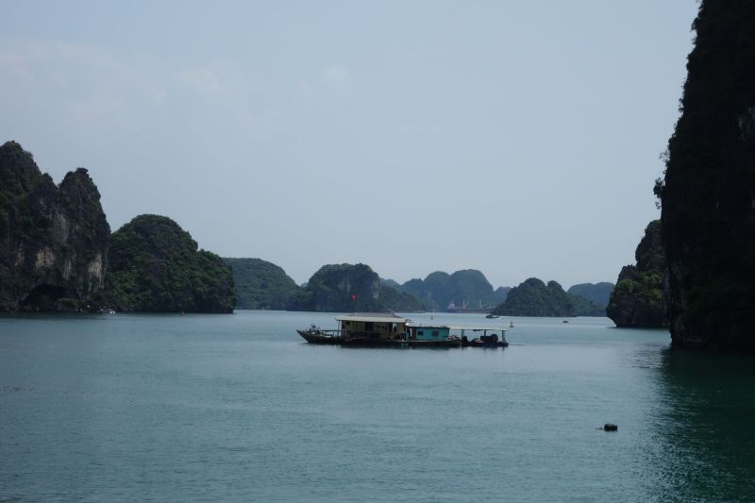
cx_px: 378
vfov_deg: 20.0
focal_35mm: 68
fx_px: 1426
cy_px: 252
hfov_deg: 29.7
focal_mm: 25.32
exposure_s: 1/1600
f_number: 10
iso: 800
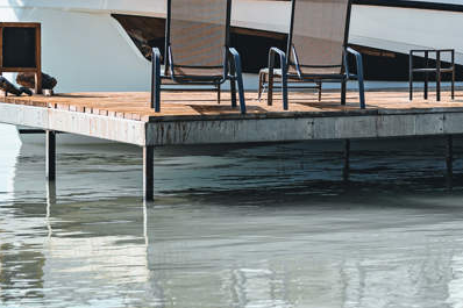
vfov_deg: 10.0
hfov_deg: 14.6
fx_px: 1761
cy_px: 114
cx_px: 500
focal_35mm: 137
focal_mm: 50
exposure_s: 1/3200
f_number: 2.2
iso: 100
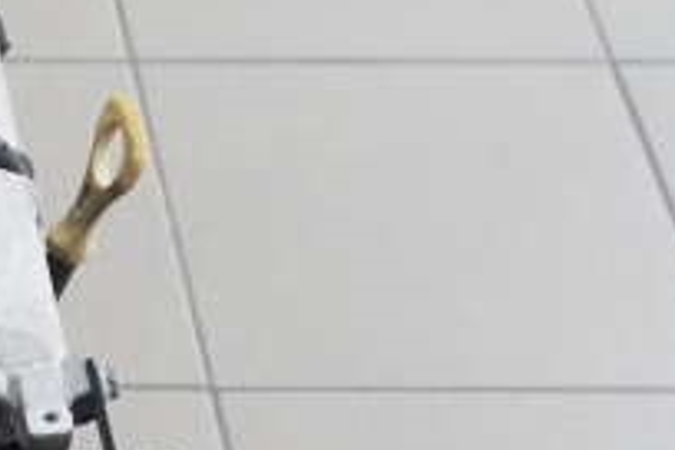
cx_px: -688
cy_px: 508
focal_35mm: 170
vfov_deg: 8.0
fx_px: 3182
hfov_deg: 11.0
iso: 5000
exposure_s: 1/160
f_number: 4
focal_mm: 21
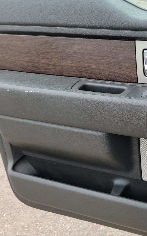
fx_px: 237
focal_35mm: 37
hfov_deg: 30.6
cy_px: 118
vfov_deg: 52.7
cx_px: 163
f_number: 1.8
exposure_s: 1/59
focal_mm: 6.7
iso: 55
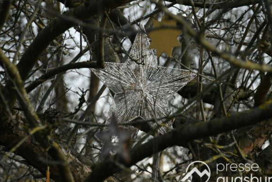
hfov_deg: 9.8
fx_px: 1579
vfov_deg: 6.6
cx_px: 142
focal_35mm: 209
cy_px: 93
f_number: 5.6
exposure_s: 1/250
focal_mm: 130
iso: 2200
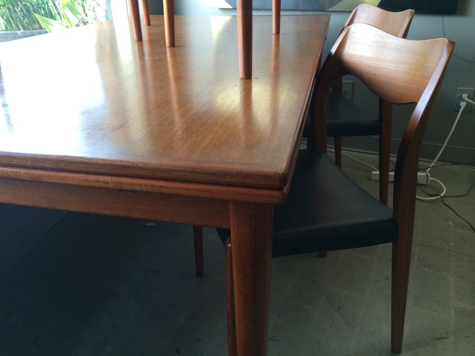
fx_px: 412
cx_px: 238
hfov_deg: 60.0
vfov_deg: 46.8
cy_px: 178
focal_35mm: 30
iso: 40
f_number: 2.2
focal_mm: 4.12
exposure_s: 1/60
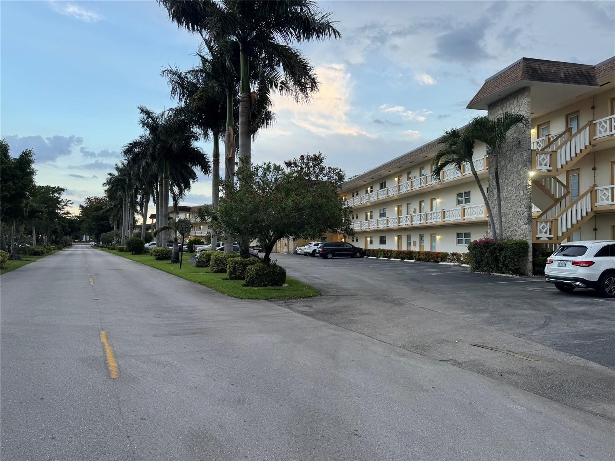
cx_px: 308
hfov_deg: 71.6
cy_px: 230
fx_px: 426
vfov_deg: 56.8
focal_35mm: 24
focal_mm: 6.76
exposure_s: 1/120
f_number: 1.78
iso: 80
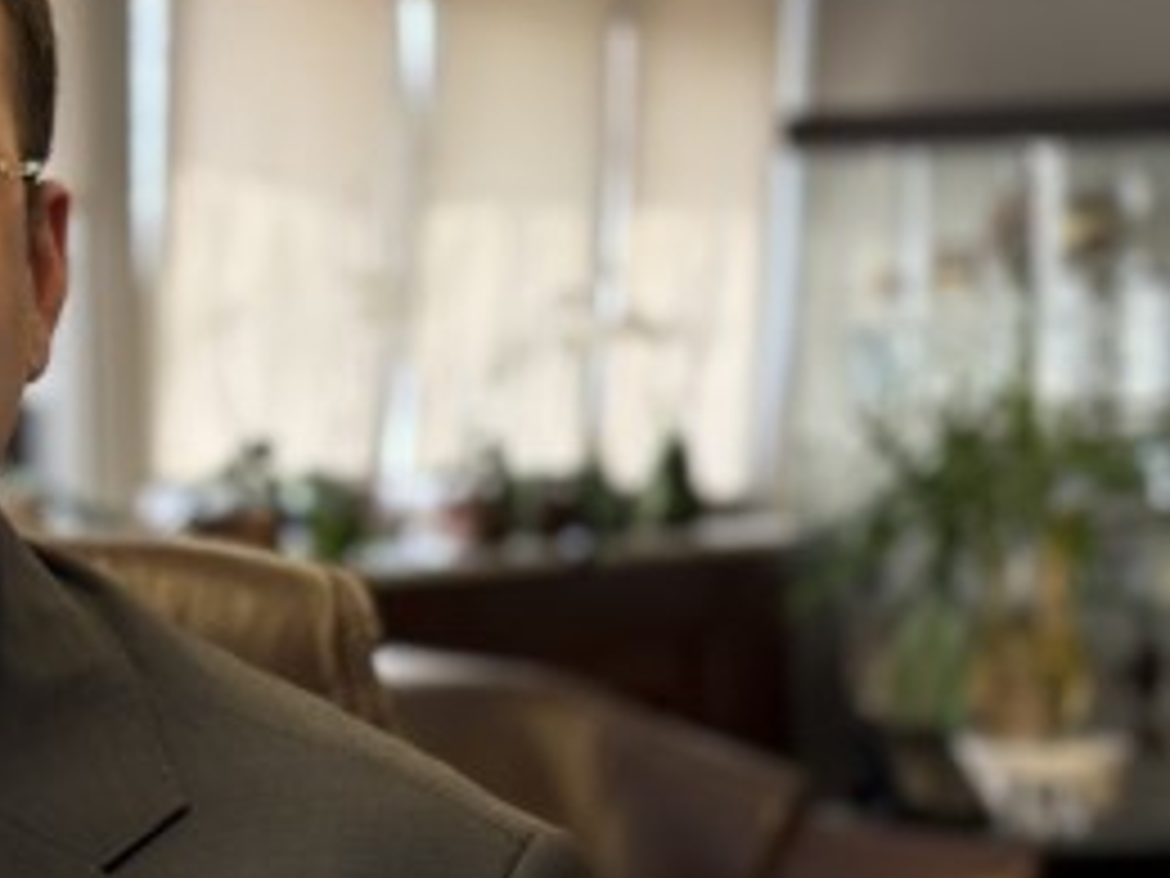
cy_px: 365
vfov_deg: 12.6
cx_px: -162
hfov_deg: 16.1
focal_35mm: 118
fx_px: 3988
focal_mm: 6.76
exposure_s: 1/100
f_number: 1.78
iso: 100
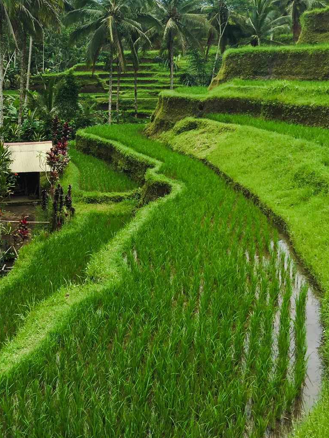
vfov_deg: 41.1
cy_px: 177
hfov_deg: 31.4
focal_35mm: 46
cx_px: 119
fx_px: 583
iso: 32
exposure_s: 1/1412
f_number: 2.2
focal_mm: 4.15
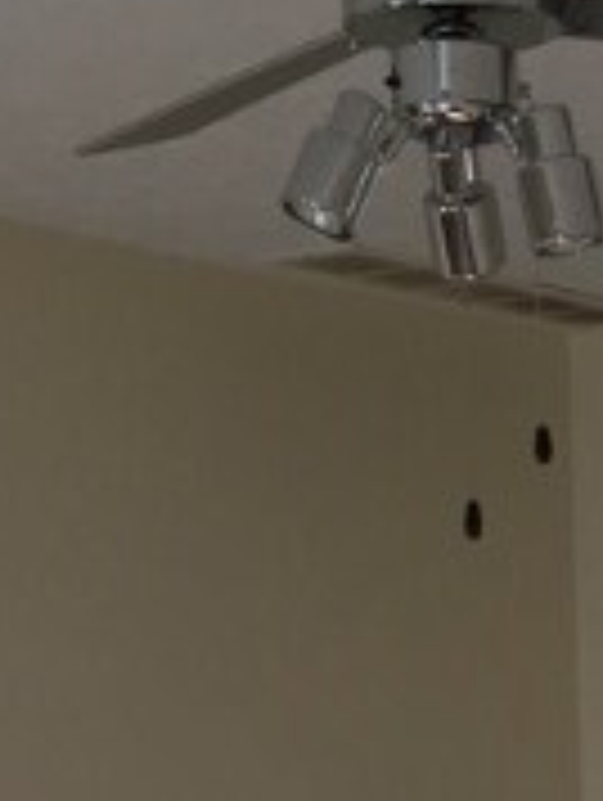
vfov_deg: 13.9
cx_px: 837
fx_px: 2896
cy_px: 1462
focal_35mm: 125
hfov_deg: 11.5
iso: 40
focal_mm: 4.15
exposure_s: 1/120
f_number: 2.2
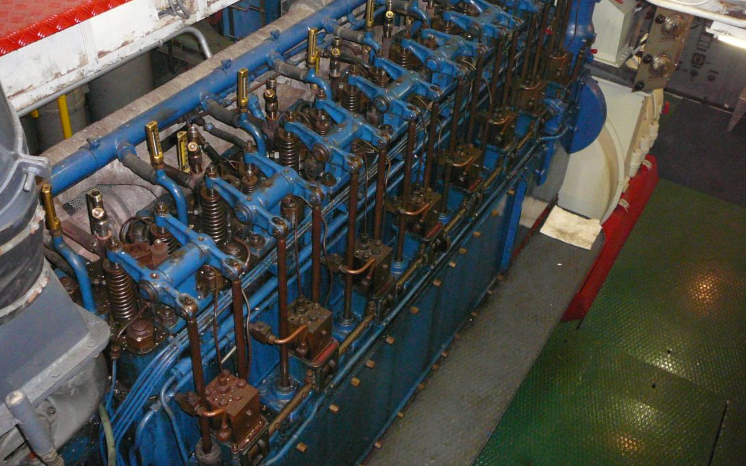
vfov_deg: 33.5
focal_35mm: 38
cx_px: 376
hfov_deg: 51.5
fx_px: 772
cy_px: 199
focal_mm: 5.2
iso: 400
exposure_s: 1/30
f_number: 2.8
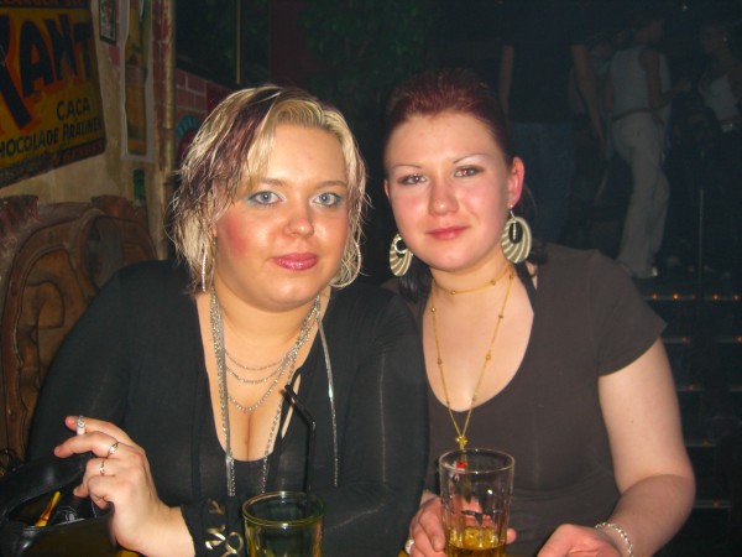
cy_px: 278
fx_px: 815
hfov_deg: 49.0
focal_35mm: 38
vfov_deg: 37.7
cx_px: 371
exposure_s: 1/60
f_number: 2.8
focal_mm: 7.9
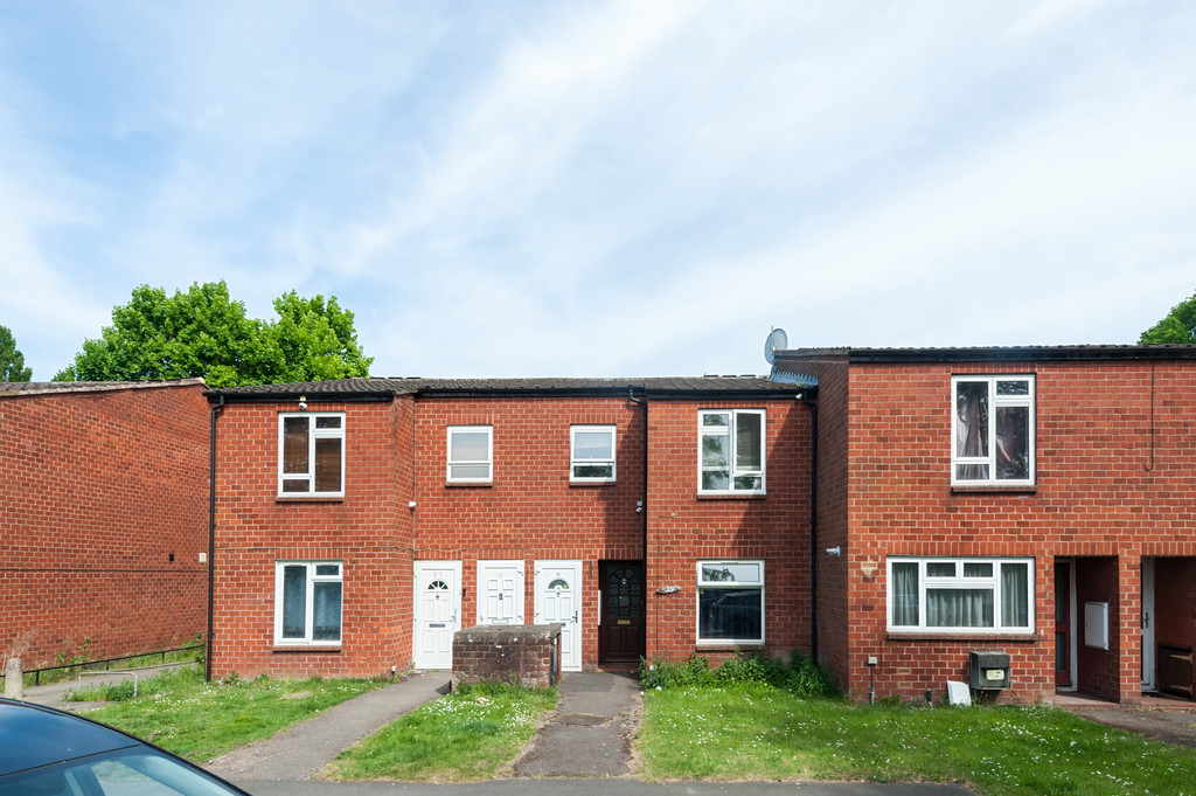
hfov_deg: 87.0
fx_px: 631
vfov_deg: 64.5
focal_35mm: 19
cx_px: 598
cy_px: 398
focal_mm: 19
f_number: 9
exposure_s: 1/400
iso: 400
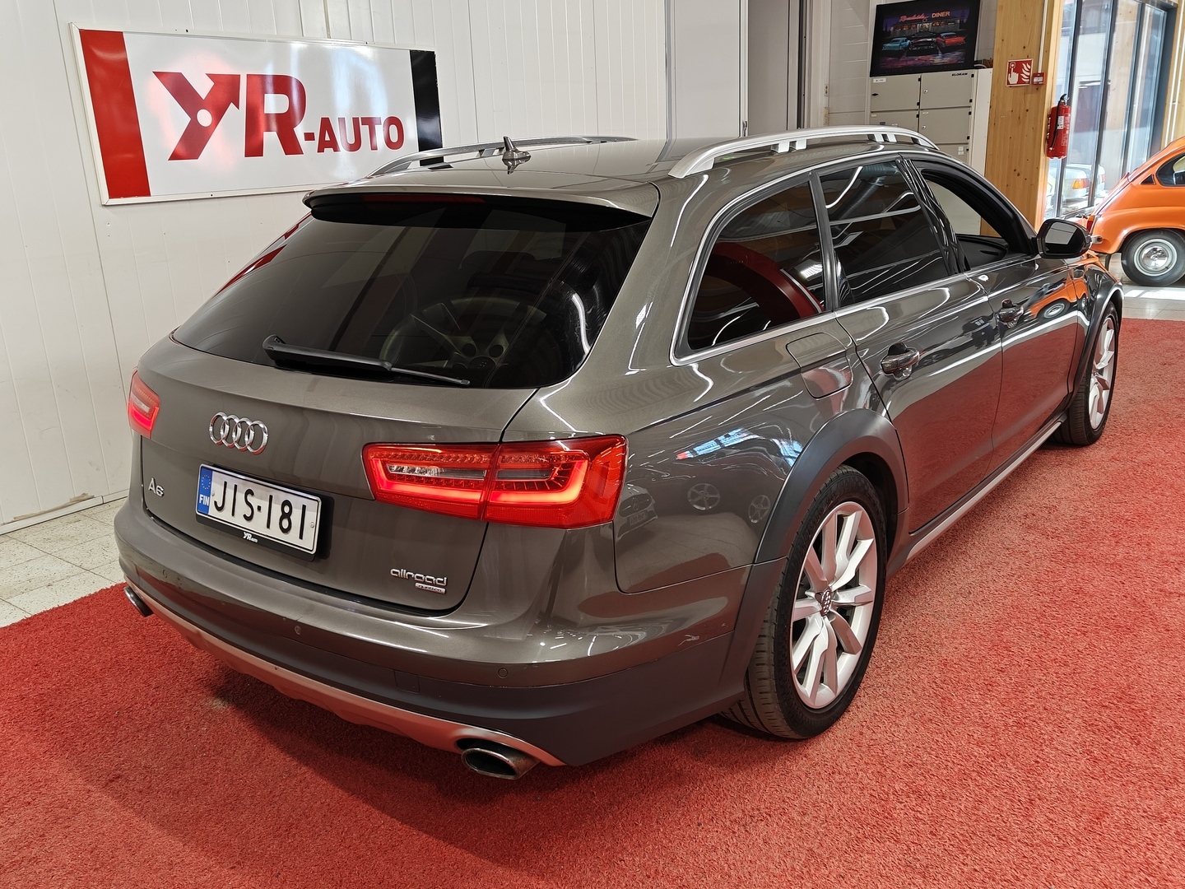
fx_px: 993
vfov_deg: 48.2
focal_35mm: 29
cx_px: 592
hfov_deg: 61.7
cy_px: 444
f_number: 1.8
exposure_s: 1/85
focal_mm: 5.59
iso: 64
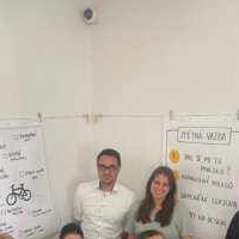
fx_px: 383
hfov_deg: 34.7
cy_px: 234
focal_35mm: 49
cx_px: 122
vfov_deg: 32.2
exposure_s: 1/60
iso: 400
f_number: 1.6
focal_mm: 4.2
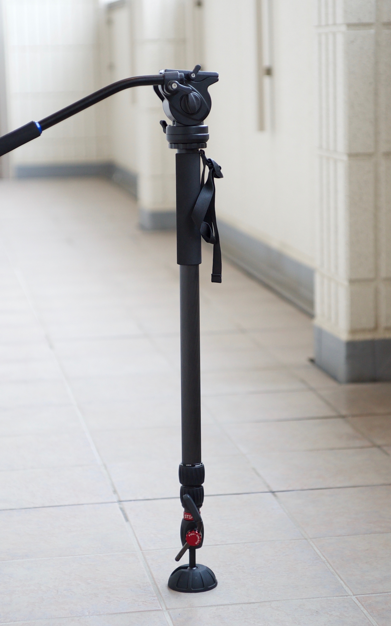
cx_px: 188
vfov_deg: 22.6
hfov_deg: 14.2
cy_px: 312
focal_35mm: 92
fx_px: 1568
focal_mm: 60
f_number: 2.8
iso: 800
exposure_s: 1/125
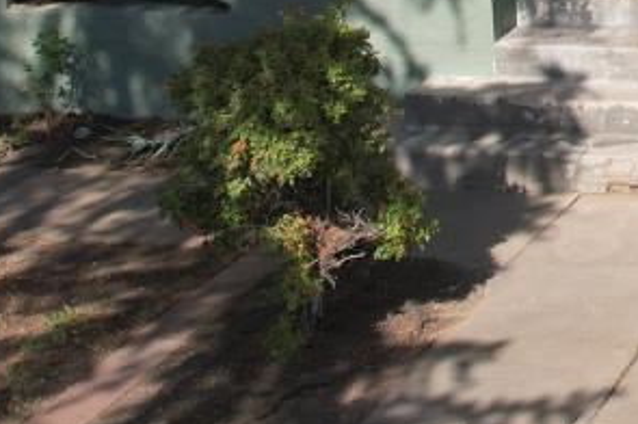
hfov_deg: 16.6
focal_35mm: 112
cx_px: 971
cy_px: -491
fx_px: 1983
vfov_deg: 10.9
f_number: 2.8
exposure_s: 1/1600
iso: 100
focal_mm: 8.38
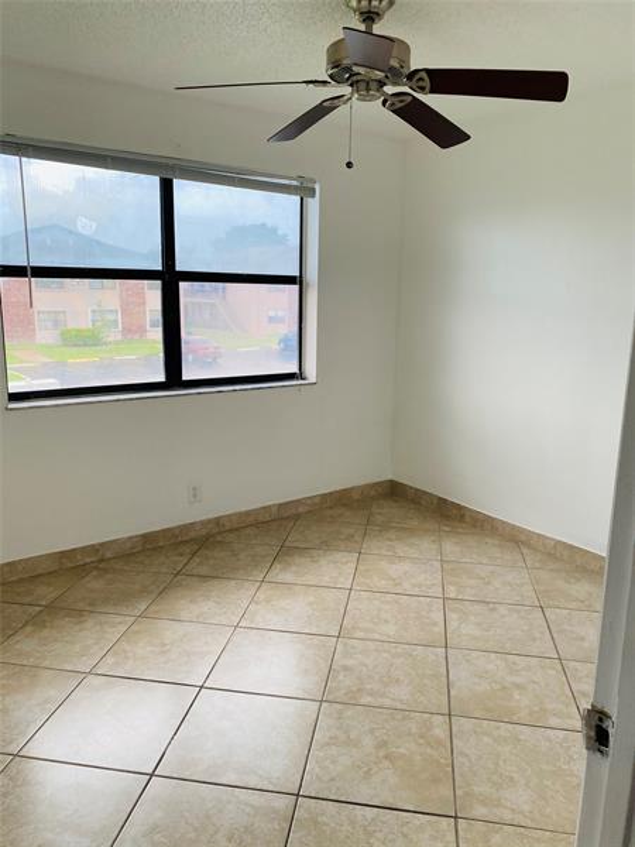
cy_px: 424
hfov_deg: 53.1
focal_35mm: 26
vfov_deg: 67.3
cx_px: 318
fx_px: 636
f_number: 1.8
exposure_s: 1/120
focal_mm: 4.25
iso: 80
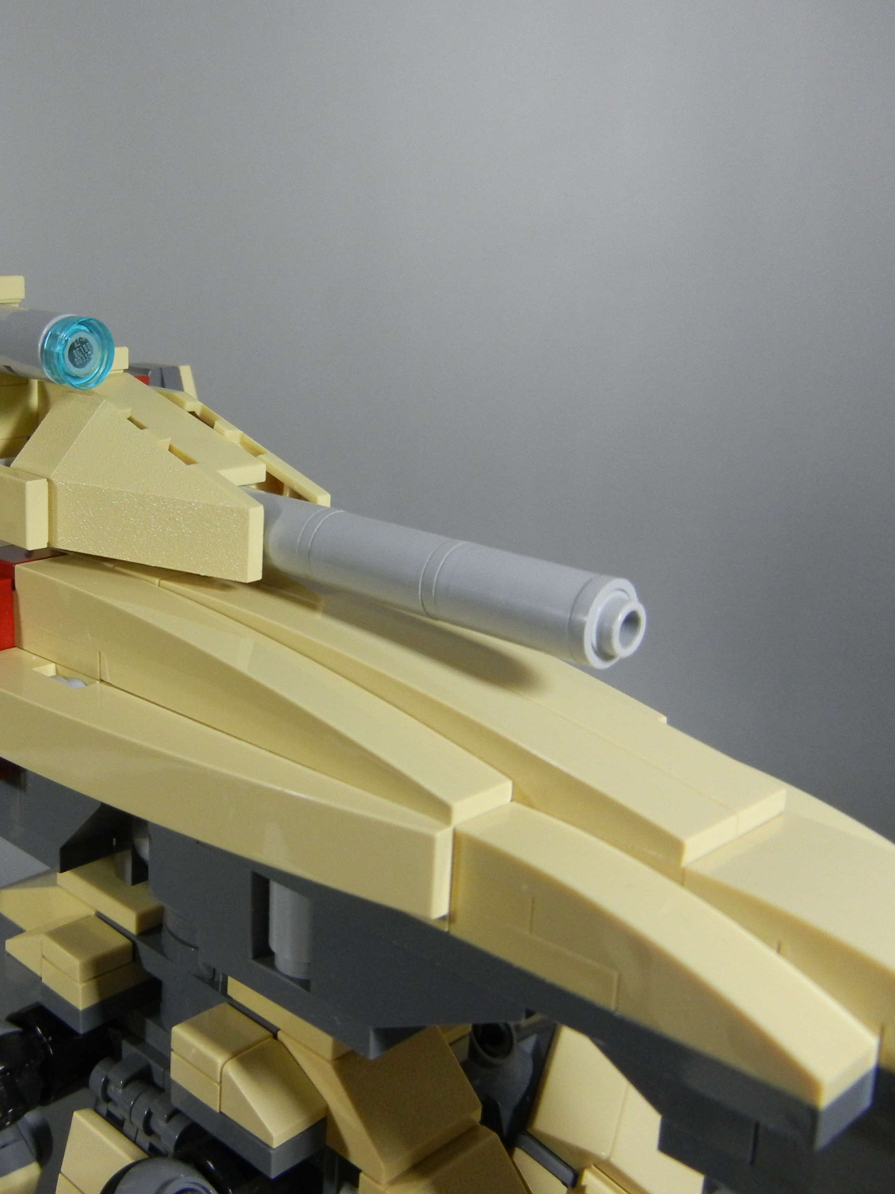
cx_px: 192
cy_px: 594
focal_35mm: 41
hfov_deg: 34.2
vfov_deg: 45.8
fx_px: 1413
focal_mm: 5.4
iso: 400
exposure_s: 1/77.6
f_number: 3.5
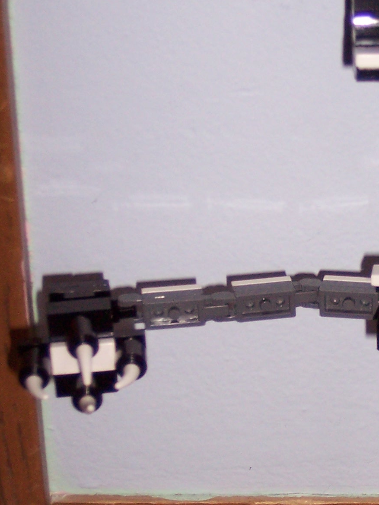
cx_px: 433
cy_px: 333
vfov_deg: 15.5
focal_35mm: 127
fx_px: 1854
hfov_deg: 11.5
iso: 140
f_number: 3.4
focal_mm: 10.7
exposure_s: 1/60
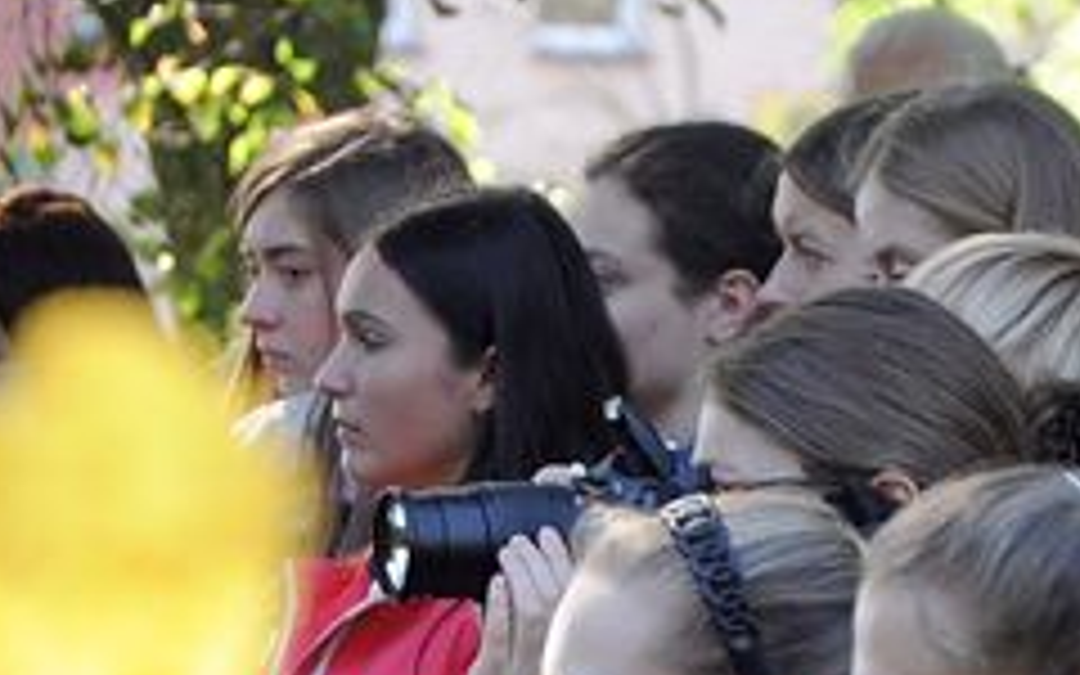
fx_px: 16742
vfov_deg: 2.3
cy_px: 1145
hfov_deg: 3.7
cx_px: 986
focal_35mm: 569
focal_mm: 105
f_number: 5.6
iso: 400
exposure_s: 1/100
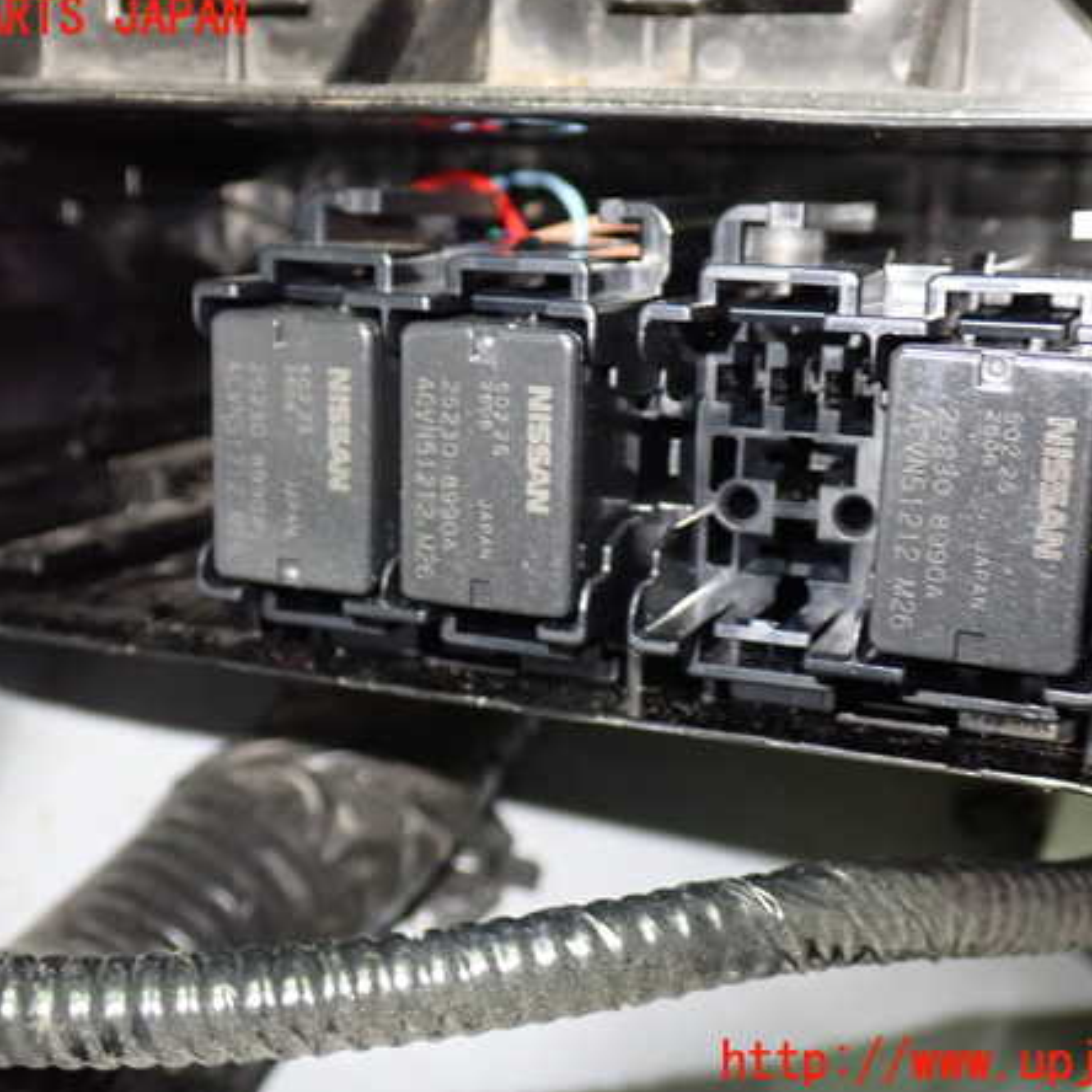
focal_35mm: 49
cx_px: 539
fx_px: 1749
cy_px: 541
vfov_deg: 34.7
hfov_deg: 34.7
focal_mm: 7.31
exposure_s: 1/20
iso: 800
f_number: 2.8
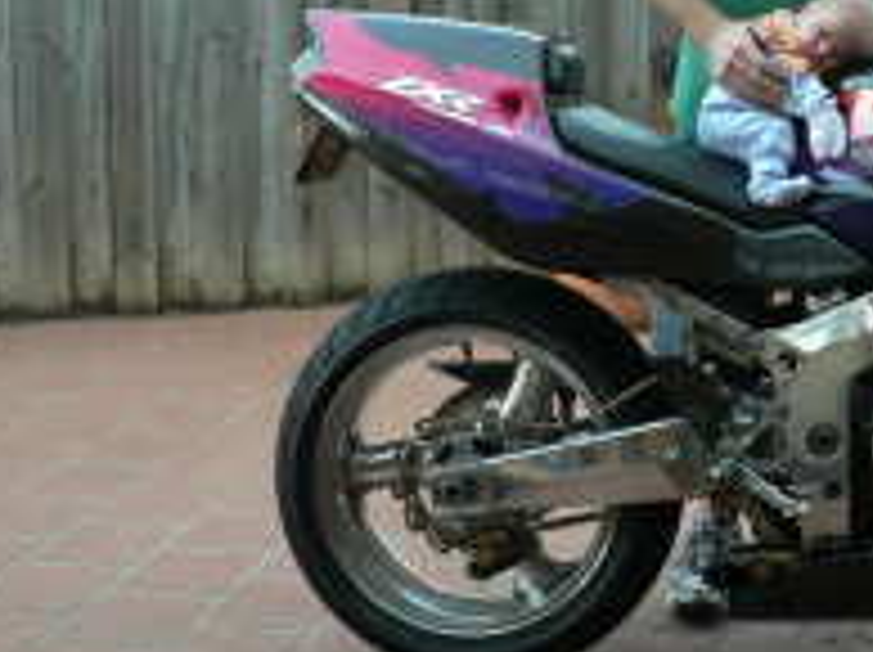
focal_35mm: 79
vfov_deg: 18.4
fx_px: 1990
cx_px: 929
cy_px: 97
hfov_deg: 23.4
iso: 100
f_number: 2.8
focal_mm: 6
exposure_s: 1/50
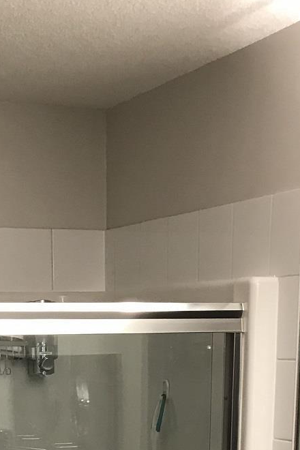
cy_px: 684
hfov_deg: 15.3
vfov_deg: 19.7
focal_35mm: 89
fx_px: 1112
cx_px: 83
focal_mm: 3.99
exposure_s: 1/30
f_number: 1.8
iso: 32
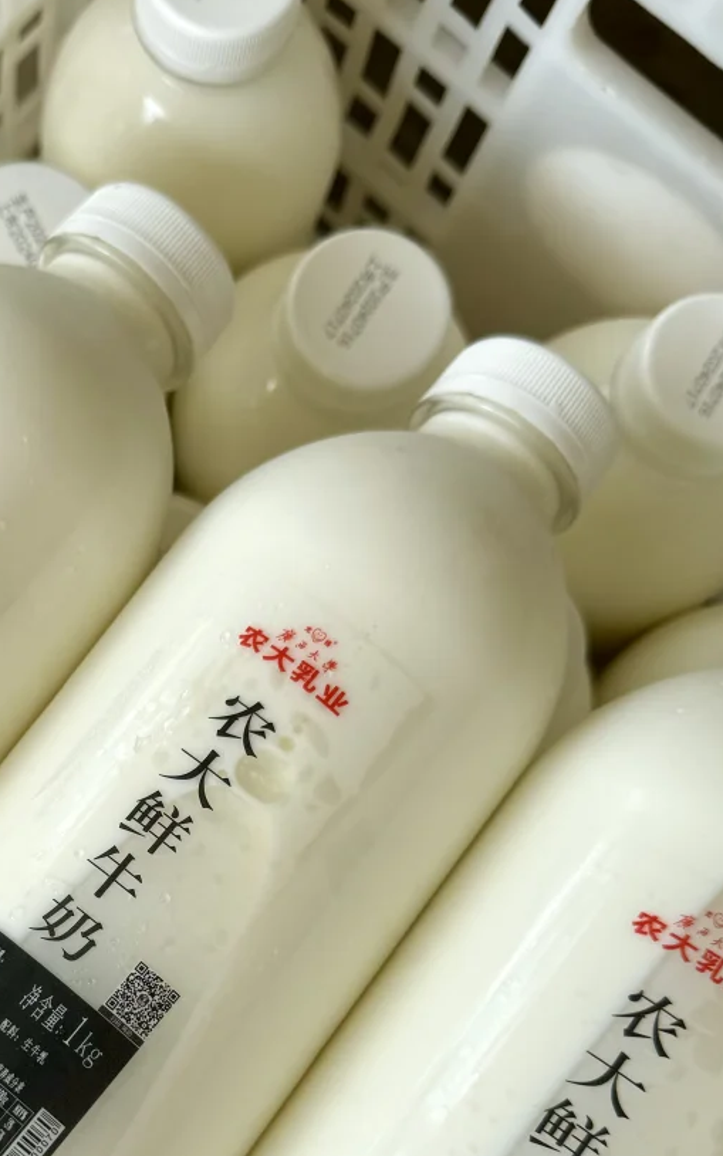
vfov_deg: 43.0
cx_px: 111
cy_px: 859
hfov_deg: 27.8
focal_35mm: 45
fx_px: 1418
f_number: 1.78
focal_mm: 6.76
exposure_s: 1/952
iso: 80
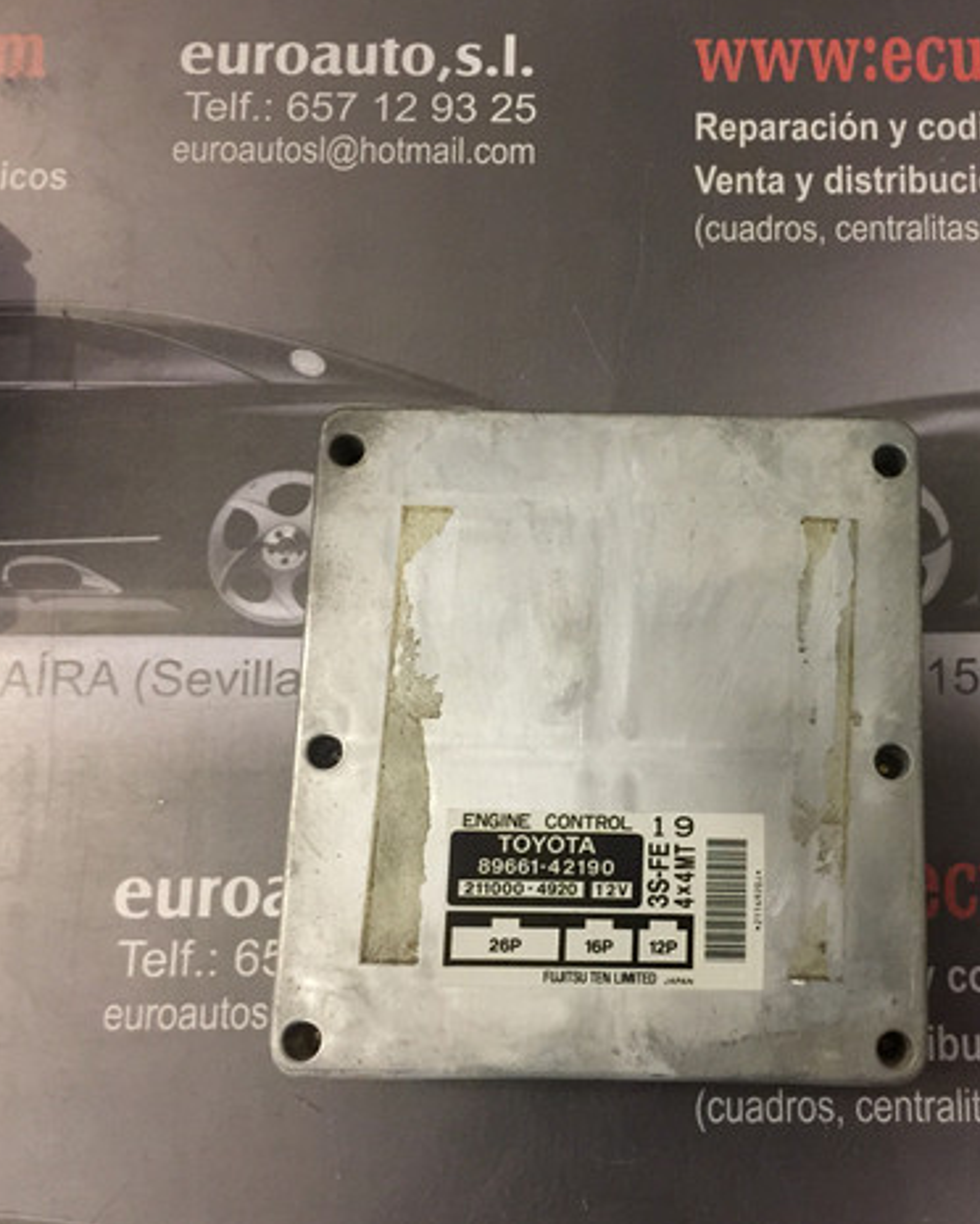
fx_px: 1414
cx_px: 717
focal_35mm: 39
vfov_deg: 46.8
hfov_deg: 37.4
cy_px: 611
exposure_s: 1/8
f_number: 2.2
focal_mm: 4.15
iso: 160
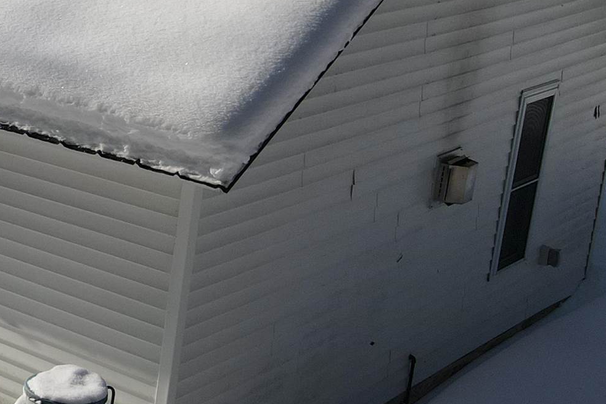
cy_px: 131
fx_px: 1313
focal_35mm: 78
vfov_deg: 17.4
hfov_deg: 22.5
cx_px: -234
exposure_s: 1/80
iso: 100
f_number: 2.8
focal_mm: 4.5
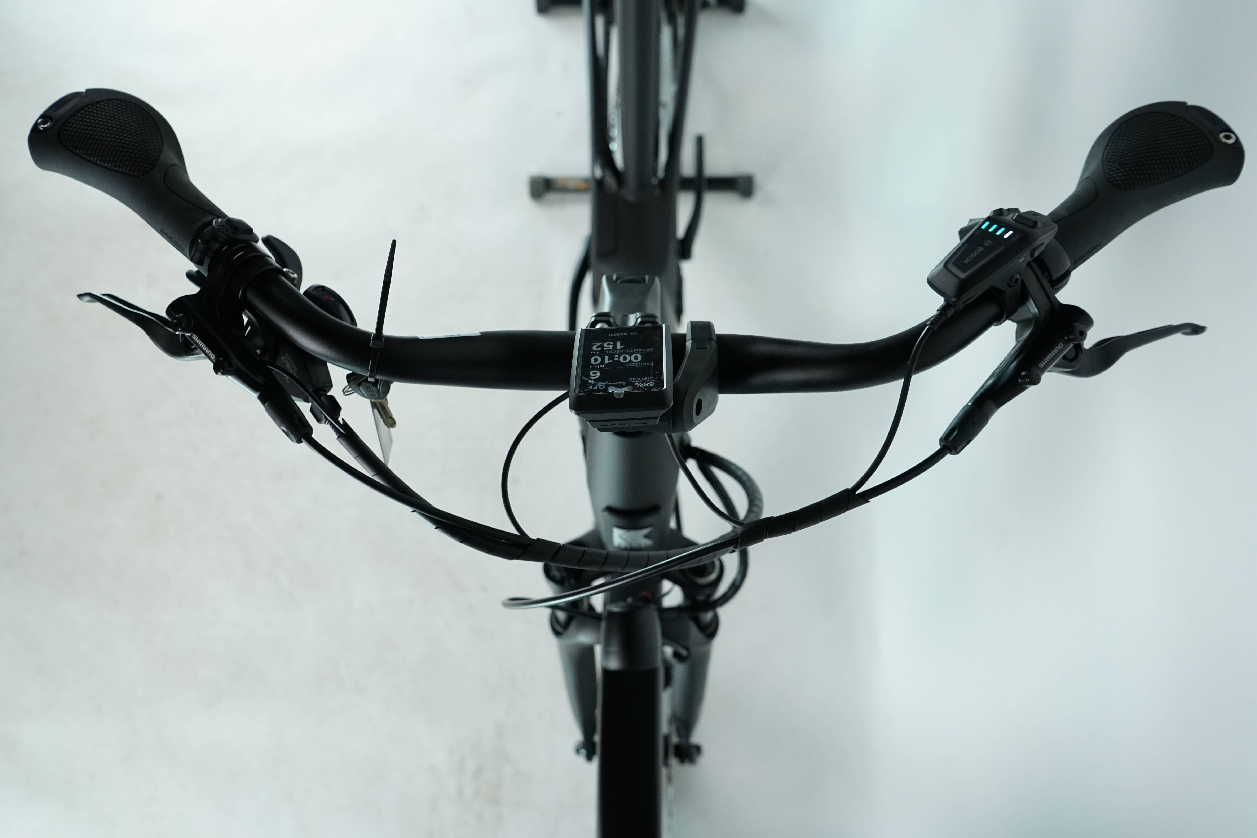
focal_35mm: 28
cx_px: 628
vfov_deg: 46.4
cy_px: 419
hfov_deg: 65.5
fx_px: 978
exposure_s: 1/200
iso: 2000
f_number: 5.6
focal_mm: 28
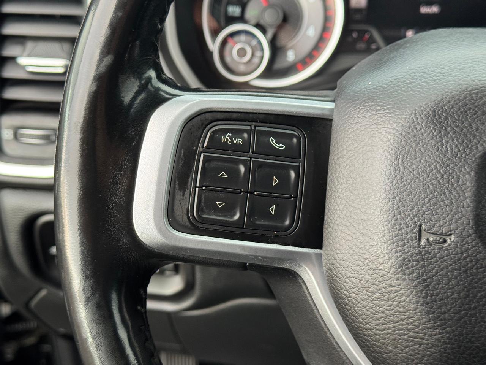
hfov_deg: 39.7
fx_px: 674
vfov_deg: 30.3
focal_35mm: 48
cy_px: 182
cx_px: 243
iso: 250
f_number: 1.78
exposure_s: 1/55
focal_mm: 6.76
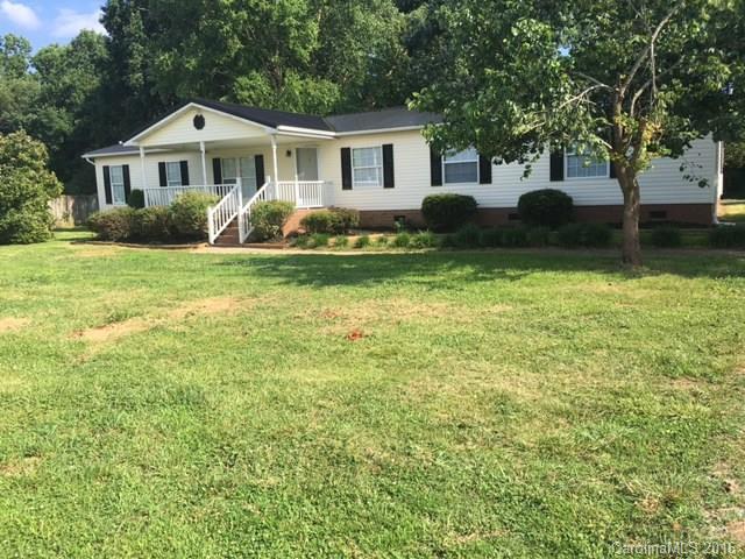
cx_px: 372
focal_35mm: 29
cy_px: 280
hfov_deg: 61.7
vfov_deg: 48.2
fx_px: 624
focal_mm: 4.15
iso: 25
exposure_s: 1/725
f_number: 2.2
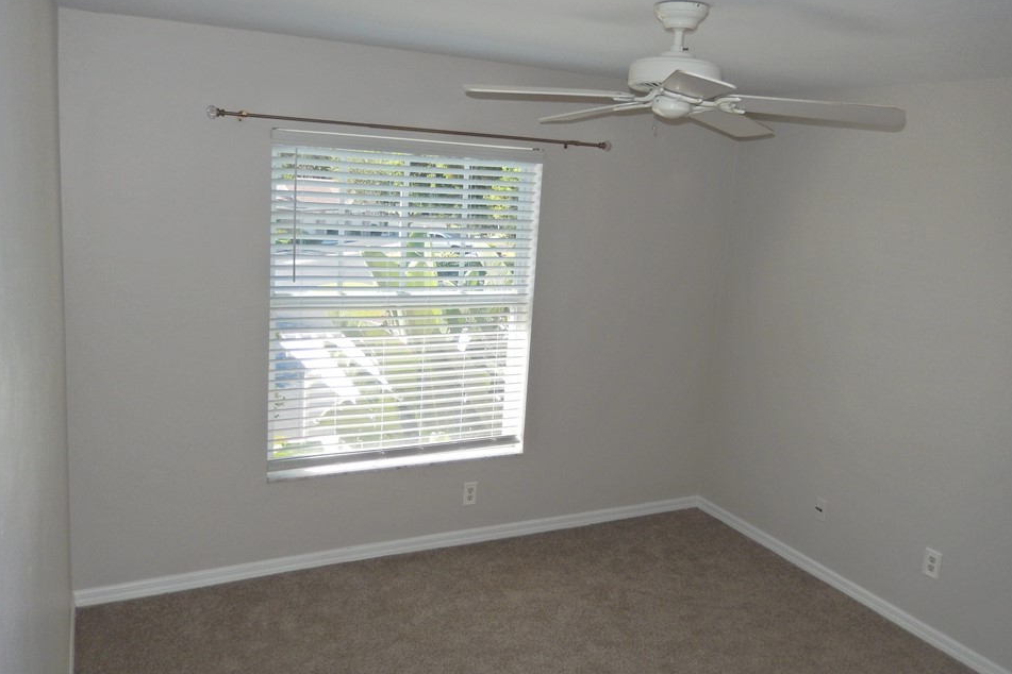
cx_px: 500
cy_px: 308
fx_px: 787
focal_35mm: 28
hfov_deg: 65.5
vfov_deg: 46.4
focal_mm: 4.5
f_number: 3.4
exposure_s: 1/250
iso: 125
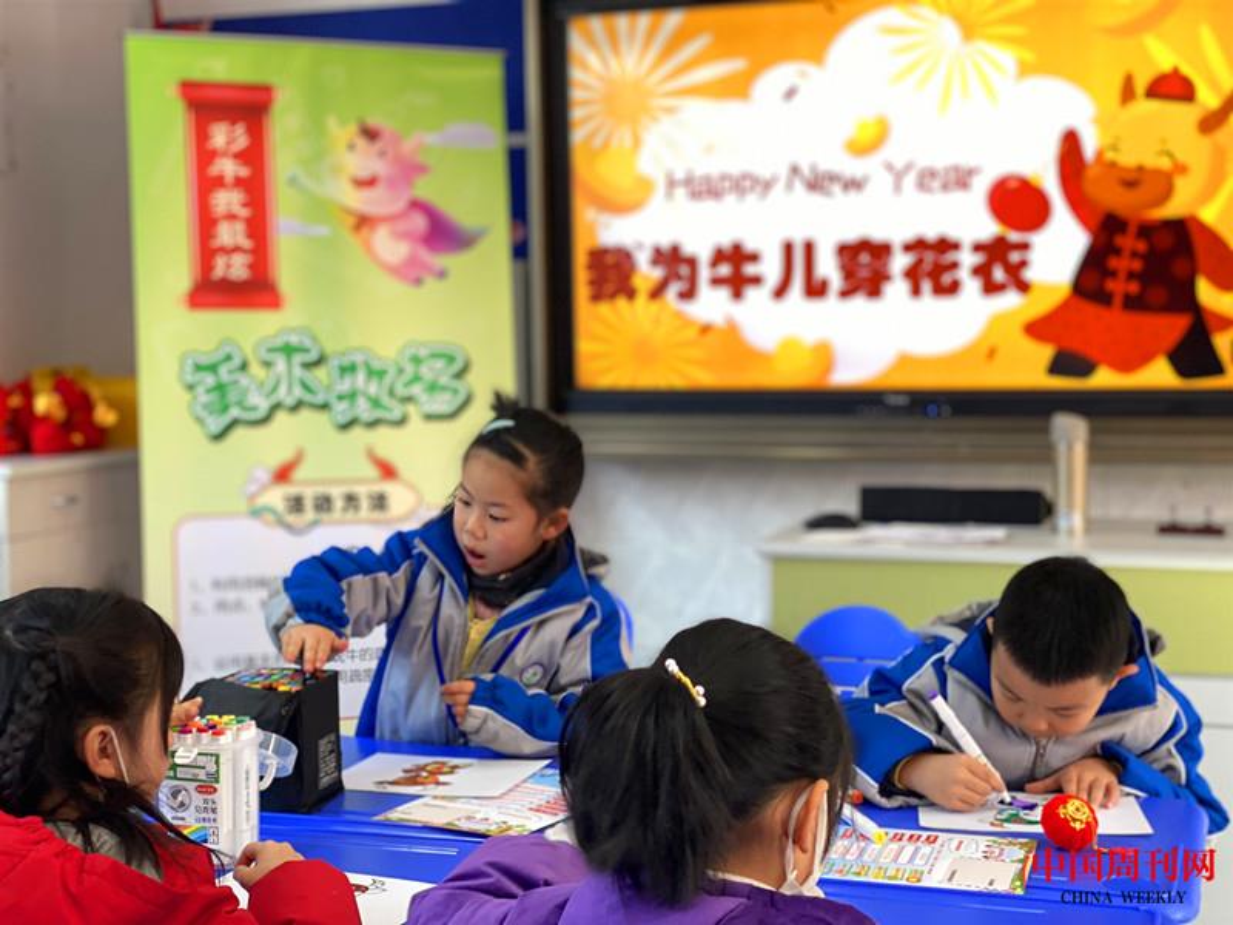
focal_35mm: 52
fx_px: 1852
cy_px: 462
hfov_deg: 36.8
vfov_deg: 28.0
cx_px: 616
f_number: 2
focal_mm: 6
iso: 125
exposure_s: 1/100
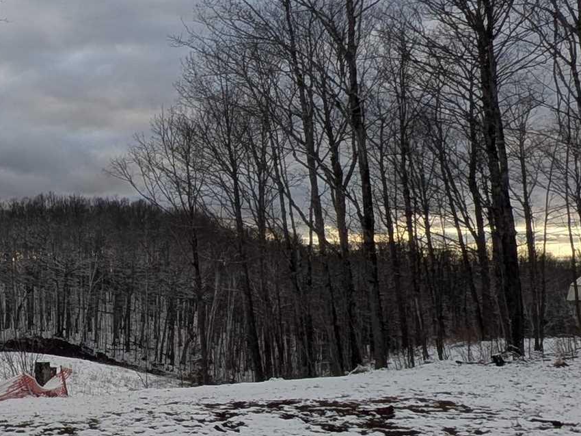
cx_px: -113
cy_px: 229
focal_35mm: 47
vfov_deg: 30.9
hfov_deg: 33.2
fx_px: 789
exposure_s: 1/238
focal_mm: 1.54
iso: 32
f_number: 2.2
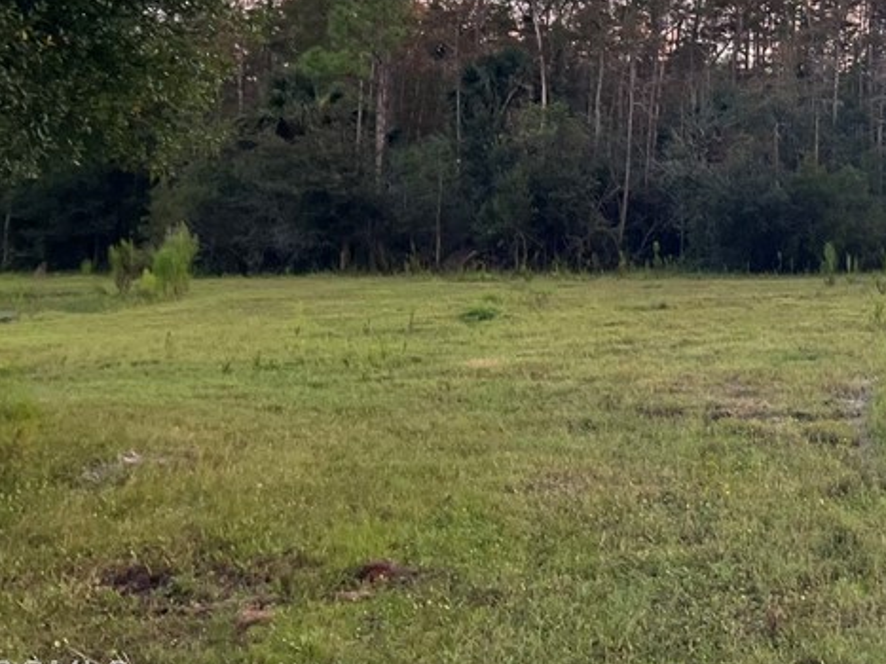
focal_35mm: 57
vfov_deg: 24.4
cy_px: -9
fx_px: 1459
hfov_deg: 30.9
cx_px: 922
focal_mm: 5.1
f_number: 1.6
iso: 100
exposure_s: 1/121
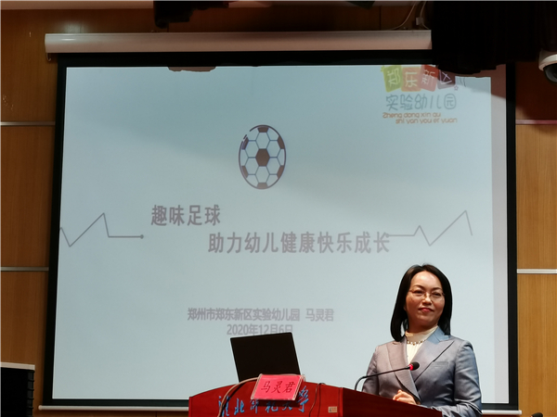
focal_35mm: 101
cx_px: 278
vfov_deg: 14.6
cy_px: 208
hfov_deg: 19.4
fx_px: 1625
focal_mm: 5.58
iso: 125
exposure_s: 1/50
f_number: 1.8
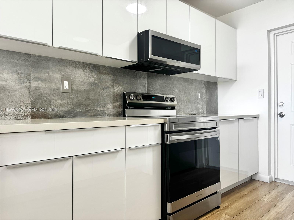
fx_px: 204
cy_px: 110
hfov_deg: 71.6
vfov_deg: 56.8
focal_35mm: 24
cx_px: 147
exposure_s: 1/121
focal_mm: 6.76
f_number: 1.78
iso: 80
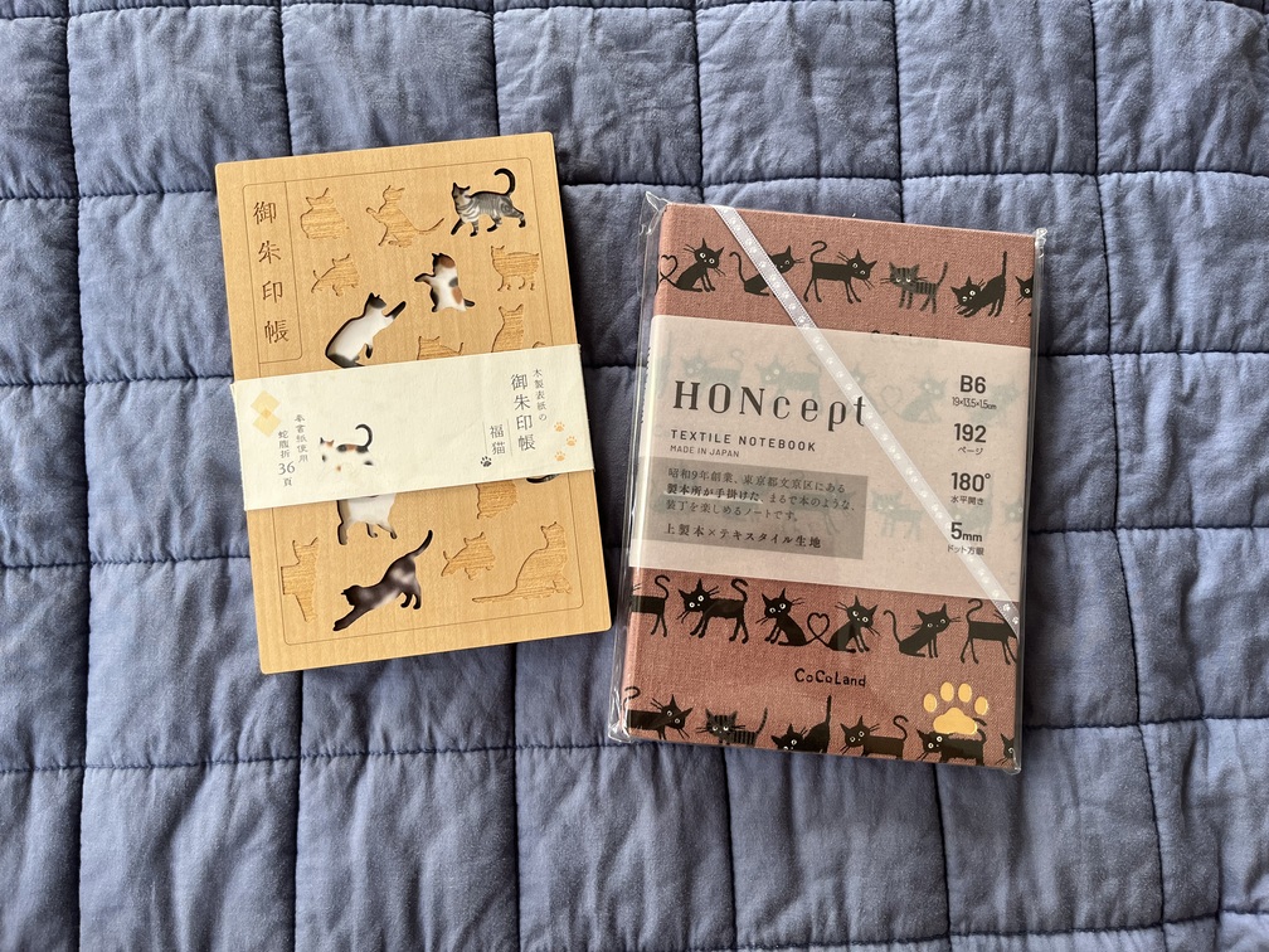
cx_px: 634
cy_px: 476
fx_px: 953
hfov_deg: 67.3
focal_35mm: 26
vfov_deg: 53.1
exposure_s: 1/106
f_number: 1.6
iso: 125
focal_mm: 5.1
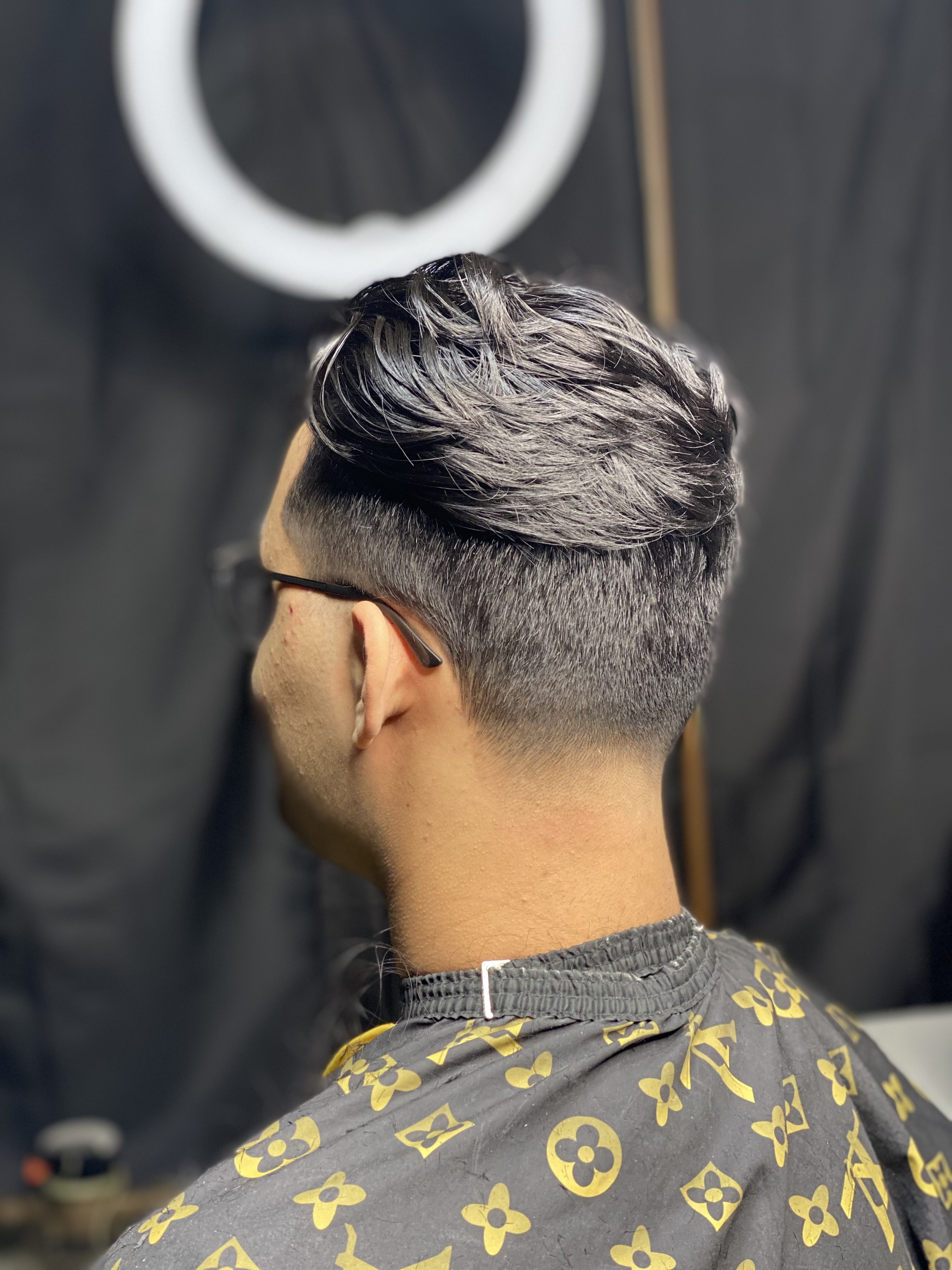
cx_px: 476
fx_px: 1907
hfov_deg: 28.0
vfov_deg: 36.8
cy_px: 635
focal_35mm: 52
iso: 125
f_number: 2
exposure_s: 1/60
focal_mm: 6
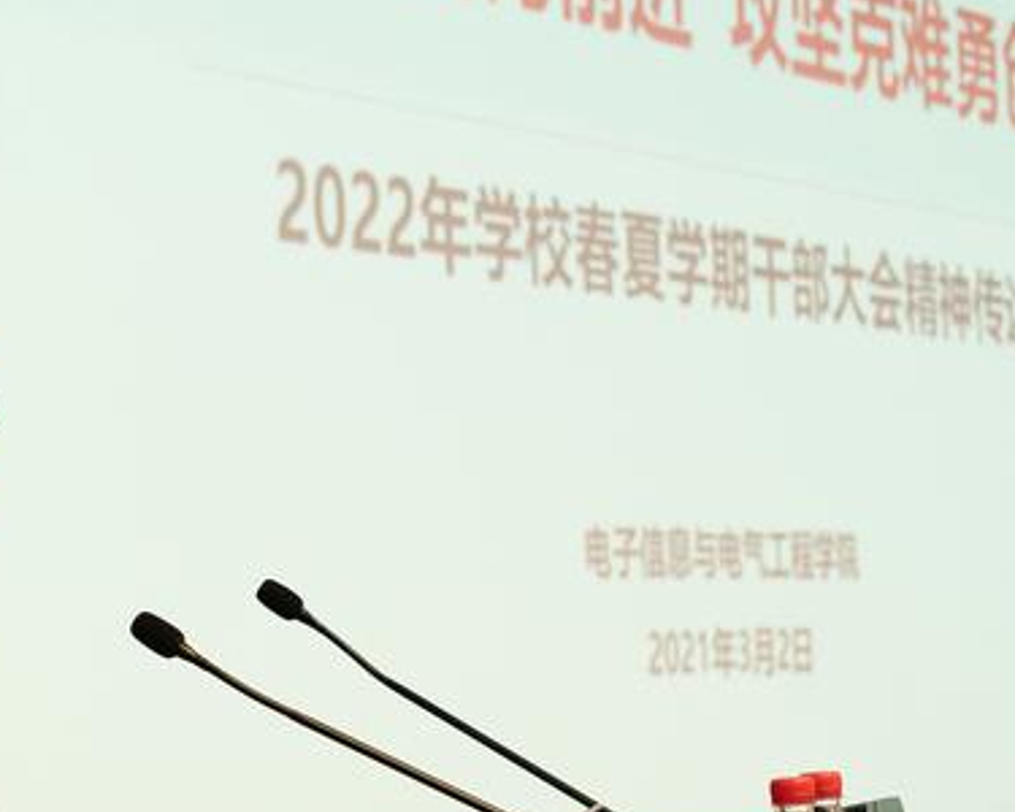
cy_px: 526
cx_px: 352
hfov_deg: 18.4
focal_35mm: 104
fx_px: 3124
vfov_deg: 14.8
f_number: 5.6
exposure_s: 1/160
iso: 800
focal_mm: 52
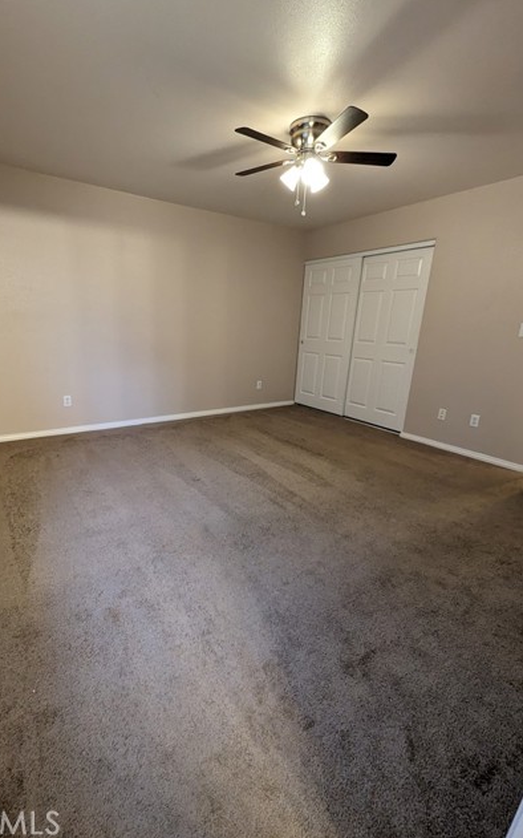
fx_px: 319
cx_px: 228
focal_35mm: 14
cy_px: 417
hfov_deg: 78.2
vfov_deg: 105.3
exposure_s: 1/24
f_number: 2.2
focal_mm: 1.95
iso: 490
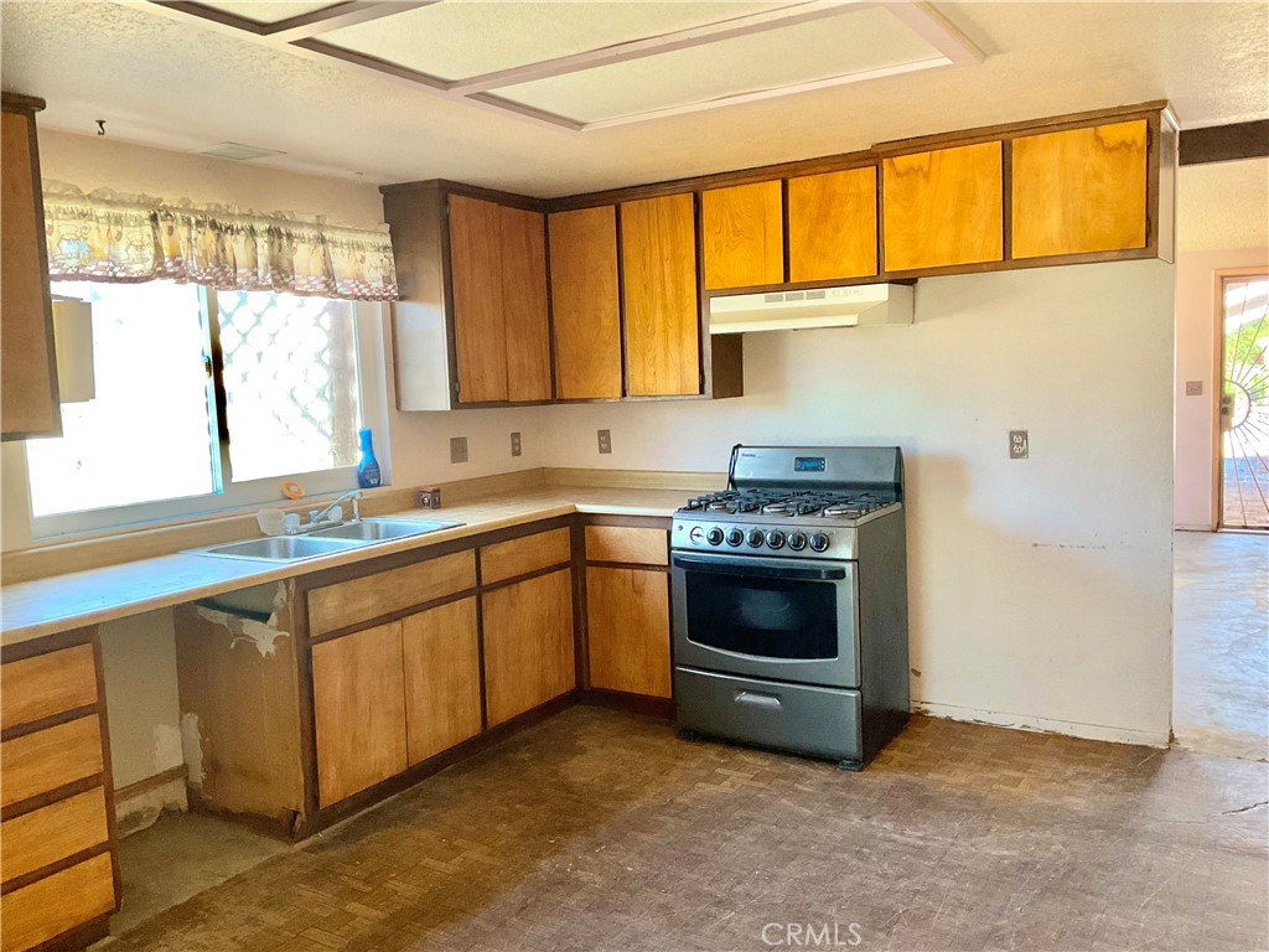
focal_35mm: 29
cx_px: 634
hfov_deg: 61.7
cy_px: 476
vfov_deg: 48.2
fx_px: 1063
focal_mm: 3
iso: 200
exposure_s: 1/60
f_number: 1.8
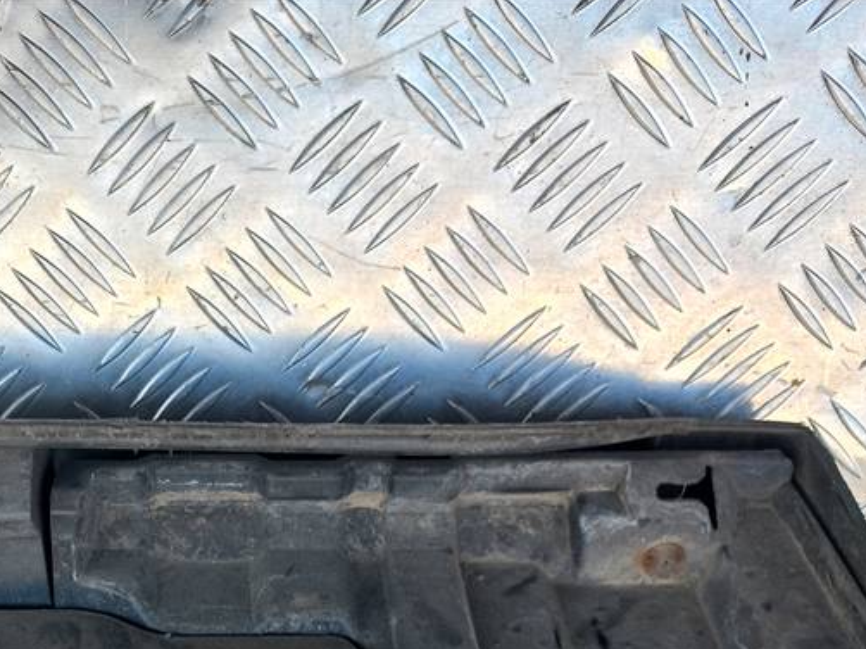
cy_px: 658
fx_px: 1275
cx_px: 157
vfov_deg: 26.9
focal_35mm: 51
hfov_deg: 36.1
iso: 40
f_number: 1.8
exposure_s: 1/100
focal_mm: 4.6
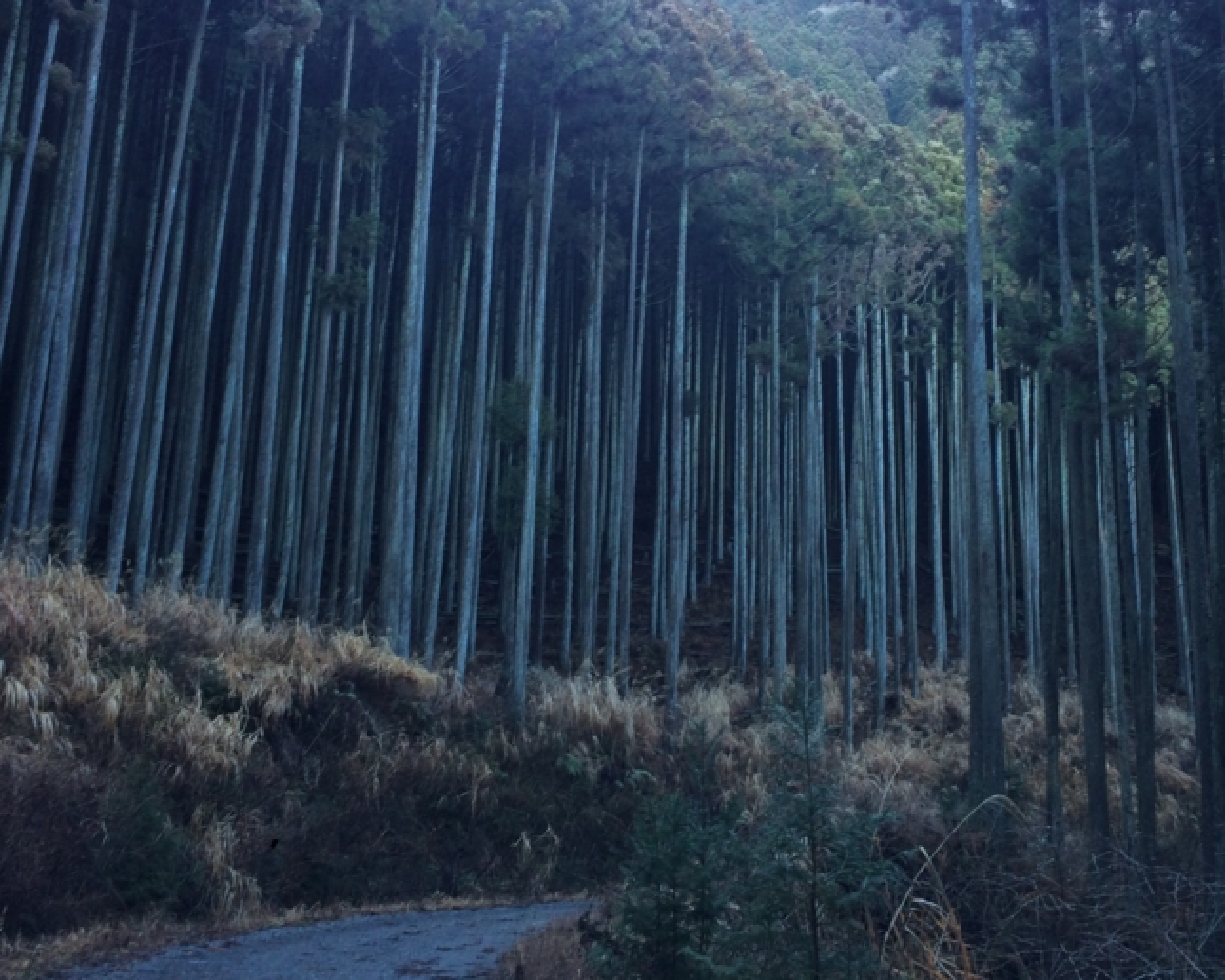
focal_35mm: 45
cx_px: 677
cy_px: 341
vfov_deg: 33.2
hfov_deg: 41.1
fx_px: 1631
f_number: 2.2
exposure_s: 1/40
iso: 40
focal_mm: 4.15
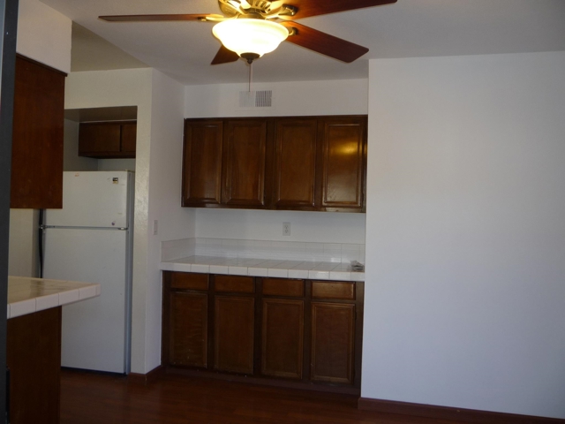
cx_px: 282
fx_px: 490
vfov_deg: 46.8
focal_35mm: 30
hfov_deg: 60.0
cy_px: 212
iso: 100
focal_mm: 5.2
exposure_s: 1/30
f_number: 3.3
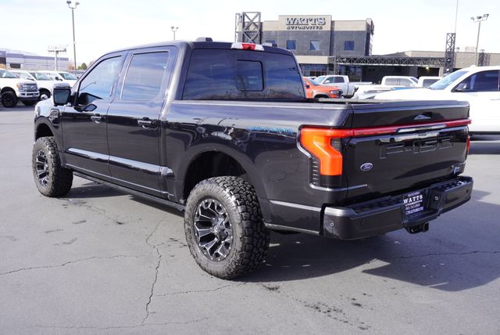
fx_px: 480
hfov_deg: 55.1
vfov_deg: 38.4
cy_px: 168
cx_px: 250
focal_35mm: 34
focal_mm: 23
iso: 100
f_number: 6.3
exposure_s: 1/100
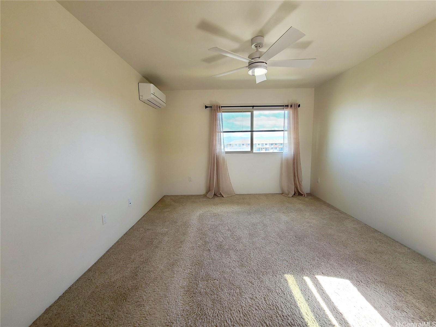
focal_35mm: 13
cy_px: 164
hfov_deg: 106.2
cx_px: 218
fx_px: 164
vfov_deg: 89.9
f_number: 2.2
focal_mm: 2.2
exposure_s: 1/119
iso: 100
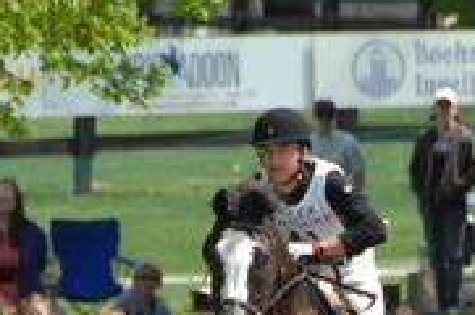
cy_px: 471
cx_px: 396
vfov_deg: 1.3
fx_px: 13961
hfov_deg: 1.9
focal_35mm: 1060
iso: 500
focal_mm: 200
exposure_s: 1/1000
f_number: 5.6
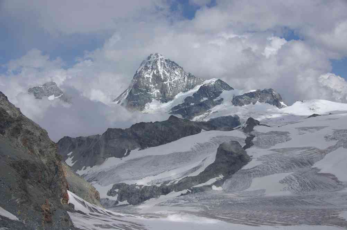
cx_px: 174
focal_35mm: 49
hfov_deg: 40.4
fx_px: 472
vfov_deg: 27.5
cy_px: 115
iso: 100
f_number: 9.5
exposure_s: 1/500
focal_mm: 32.5
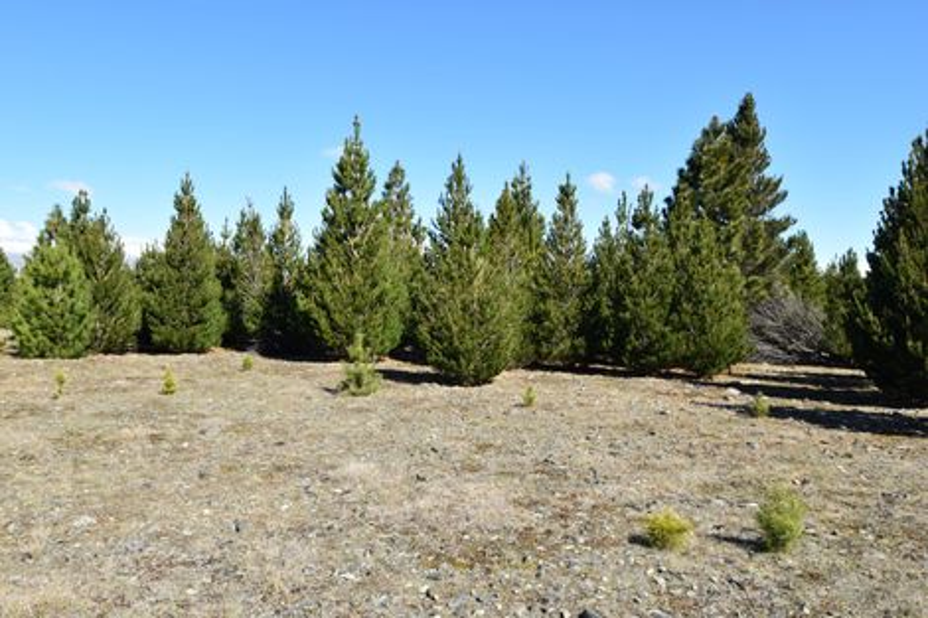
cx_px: 464
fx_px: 696
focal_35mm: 27
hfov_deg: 67.4
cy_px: 309
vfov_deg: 47.9
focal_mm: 18
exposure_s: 1/200
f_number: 10
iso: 100
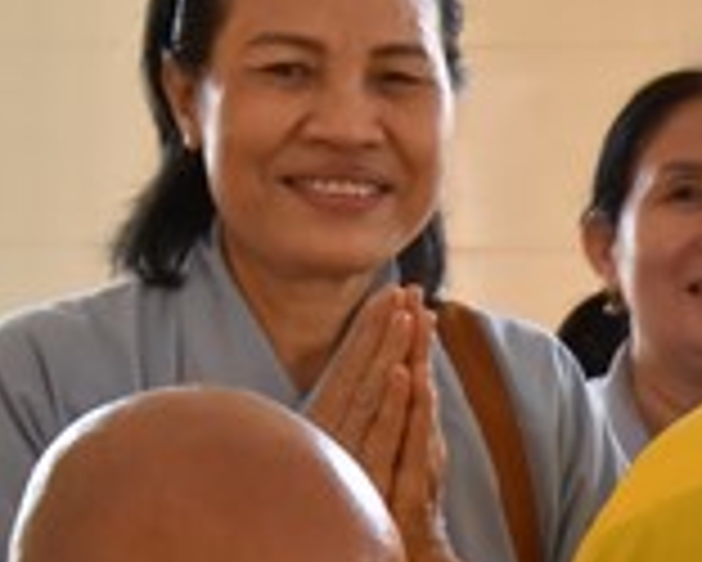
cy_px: 647
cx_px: 1161
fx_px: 4054
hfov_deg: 9.5
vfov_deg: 7.9
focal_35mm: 195
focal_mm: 50
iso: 1600
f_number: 6.3
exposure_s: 1/160
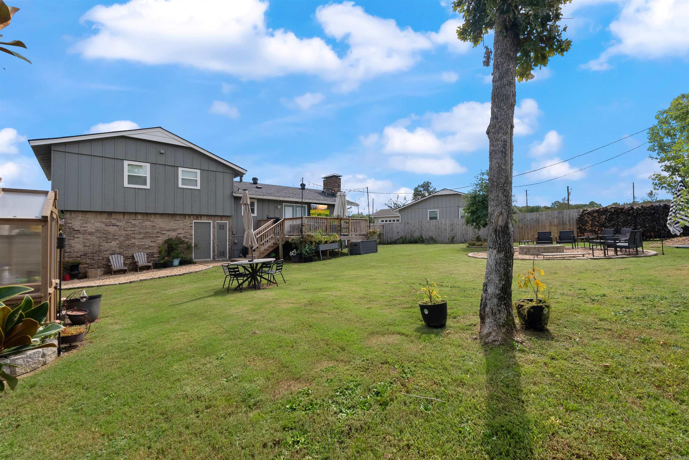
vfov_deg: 73.8
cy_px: 230
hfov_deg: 96.7
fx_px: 306
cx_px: 344
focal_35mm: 16
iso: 640
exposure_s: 1/1000
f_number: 9
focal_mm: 16
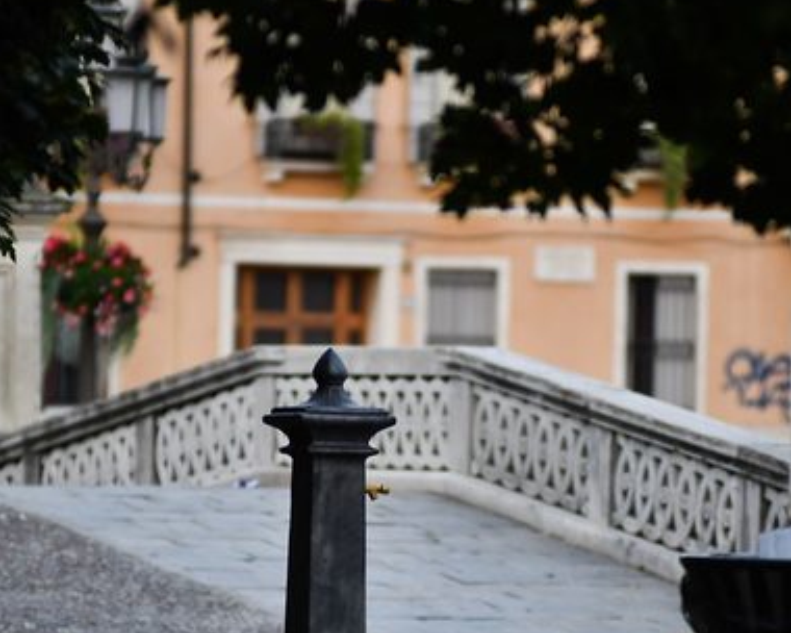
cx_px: 418
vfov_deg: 3.5
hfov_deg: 4.3
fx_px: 10418
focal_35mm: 445
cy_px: 389
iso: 400
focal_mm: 200
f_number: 2.8
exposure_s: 1/2500
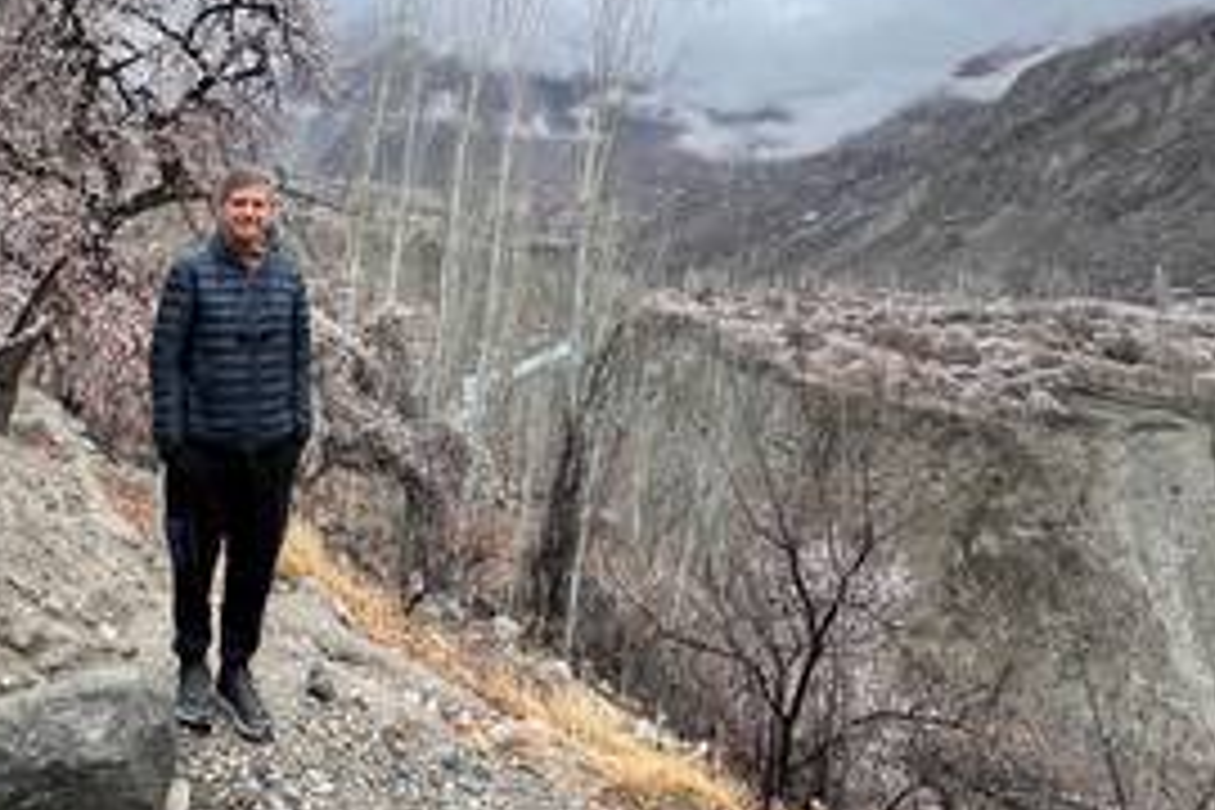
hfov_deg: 68.7
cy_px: 162
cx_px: 297
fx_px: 810
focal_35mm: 24
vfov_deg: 50.0
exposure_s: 1/652
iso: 32
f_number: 1.8
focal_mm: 1.57
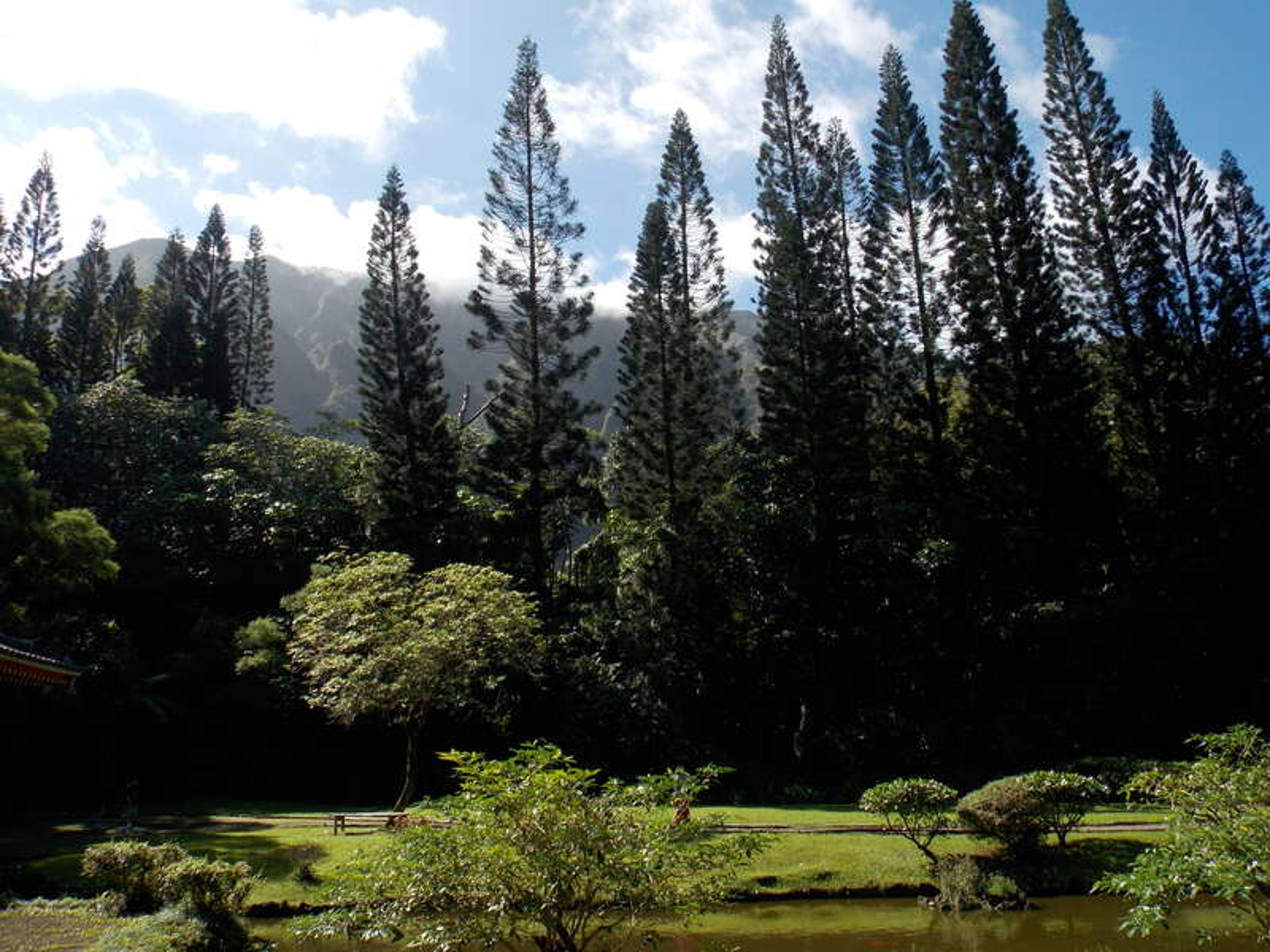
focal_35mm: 27
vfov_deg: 51.4
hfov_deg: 65.3
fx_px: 991
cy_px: 476
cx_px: 635
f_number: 3.2
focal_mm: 4.8
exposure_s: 1/640
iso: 80
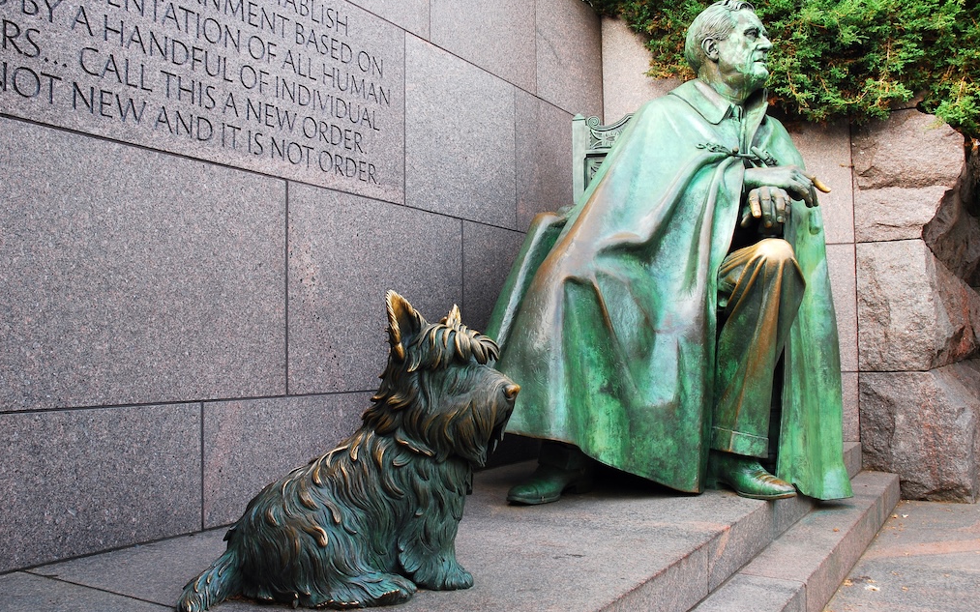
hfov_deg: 56.7
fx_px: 908
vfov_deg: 37.3
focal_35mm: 34
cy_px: 296
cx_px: 490
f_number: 8
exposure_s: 1/25
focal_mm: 22
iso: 200
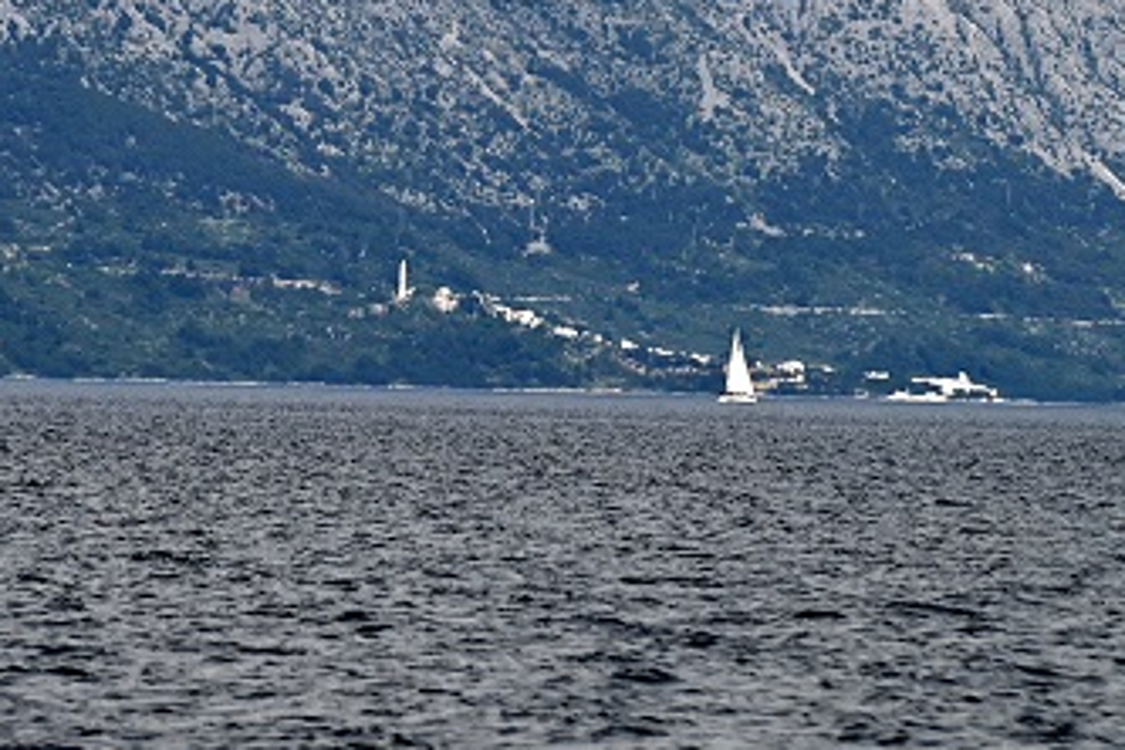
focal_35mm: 414
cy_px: -250
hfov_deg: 5.0
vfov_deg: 3.3
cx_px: 432
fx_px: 12936
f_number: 6.3
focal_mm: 145
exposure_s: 1/1250
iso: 100
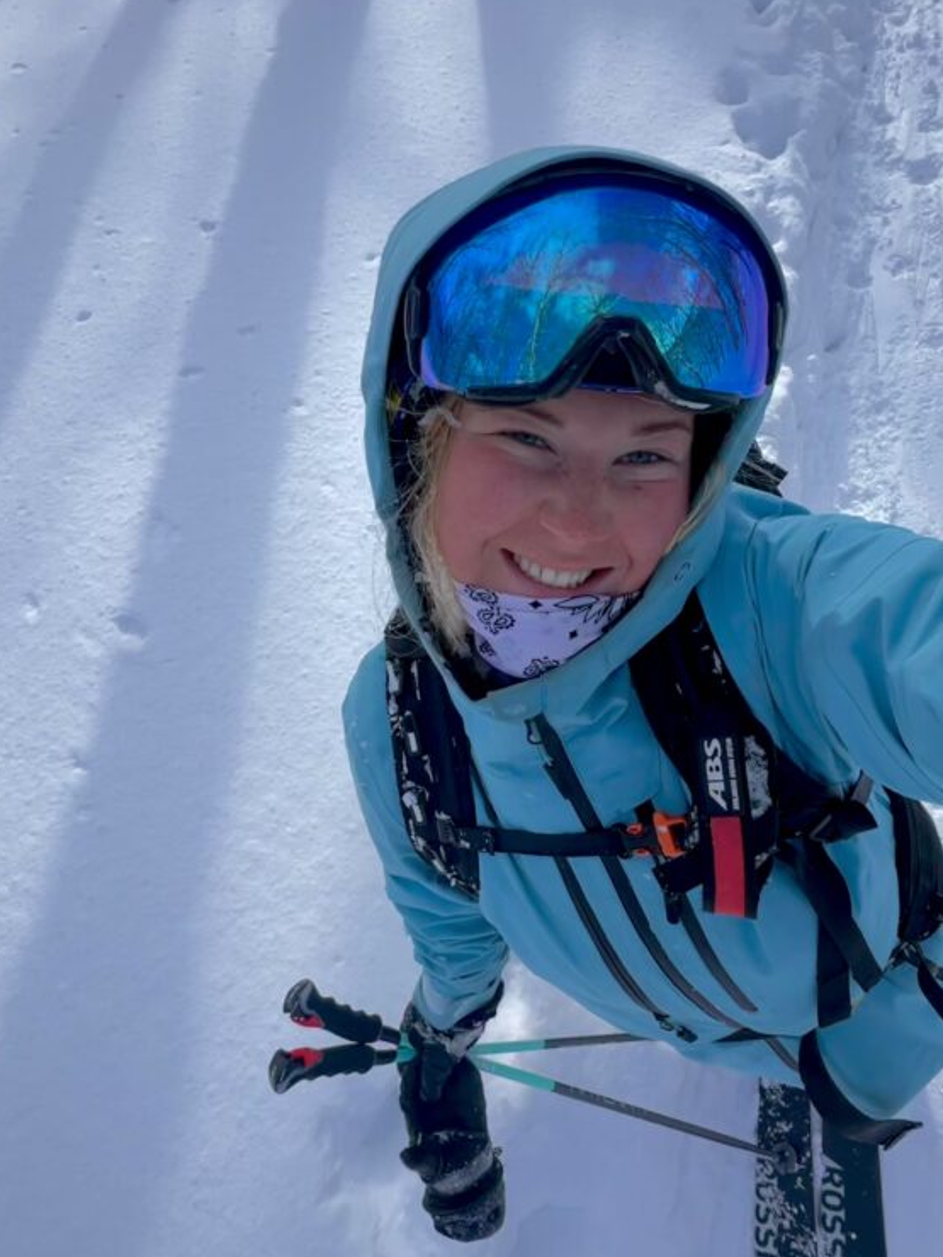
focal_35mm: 18
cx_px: 549
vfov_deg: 87.8
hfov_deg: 71.1
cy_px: 632
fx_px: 654
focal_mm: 1.57
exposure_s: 1/612
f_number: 1.8
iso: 32
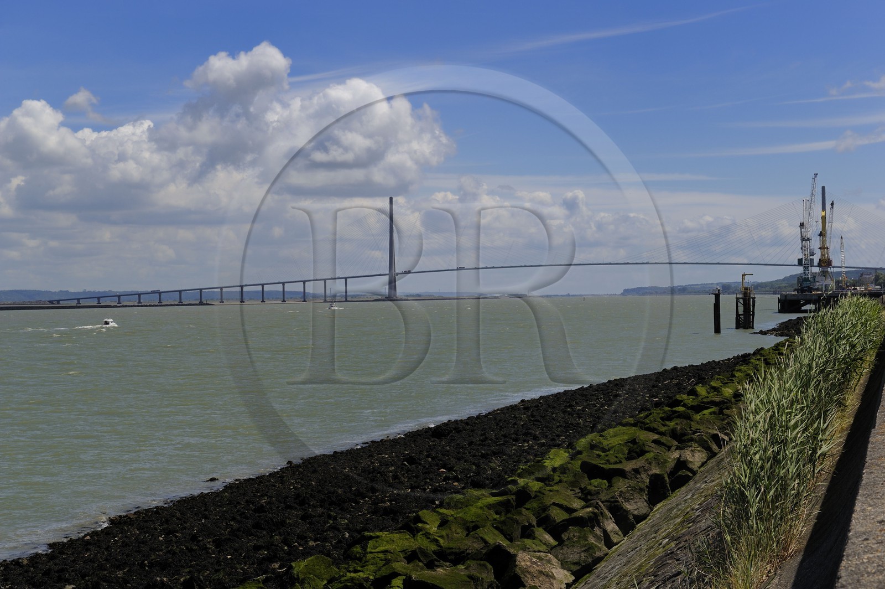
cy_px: 294
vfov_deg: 19.4
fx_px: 1719
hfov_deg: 28.9
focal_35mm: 70
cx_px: 442
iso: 200
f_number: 16
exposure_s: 1/200
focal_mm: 70
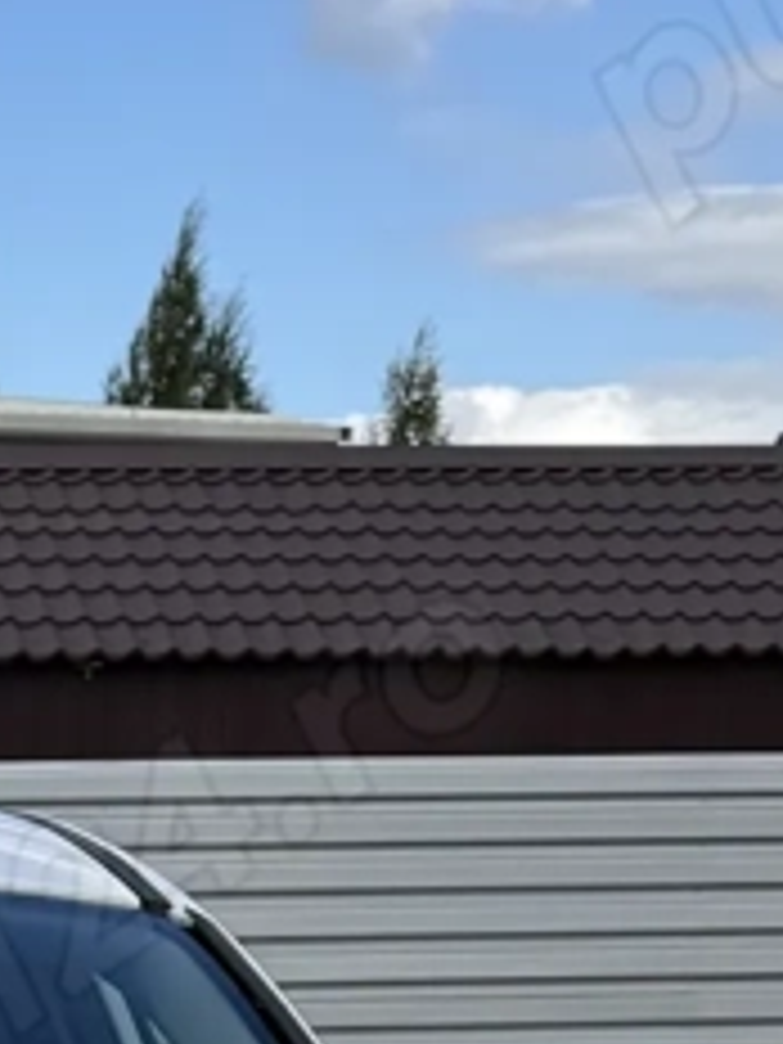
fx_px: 4162
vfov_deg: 12.0
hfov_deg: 10.3
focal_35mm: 138
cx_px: -508
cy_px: 2349
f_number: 1.78
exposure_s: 1/4608
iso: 80
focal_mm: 6.76
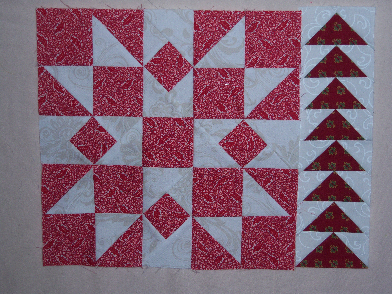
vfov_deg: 21.9
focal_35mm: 67
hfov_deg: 29.0
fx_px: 759
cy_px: 147
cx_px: 196
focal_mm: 14.1
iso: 80
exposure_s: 1/80
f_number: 4
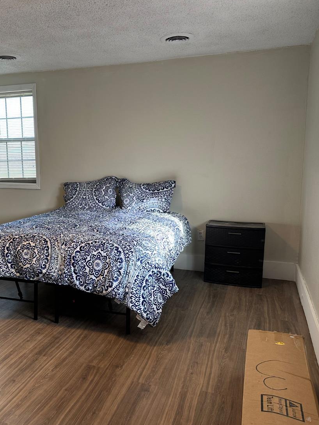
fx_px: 406
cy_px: 216
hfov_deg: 41.9
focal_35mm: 33
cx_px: 87
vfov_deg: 55.4
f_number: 1.78
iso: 160
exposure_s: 1/120
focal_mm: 6.86
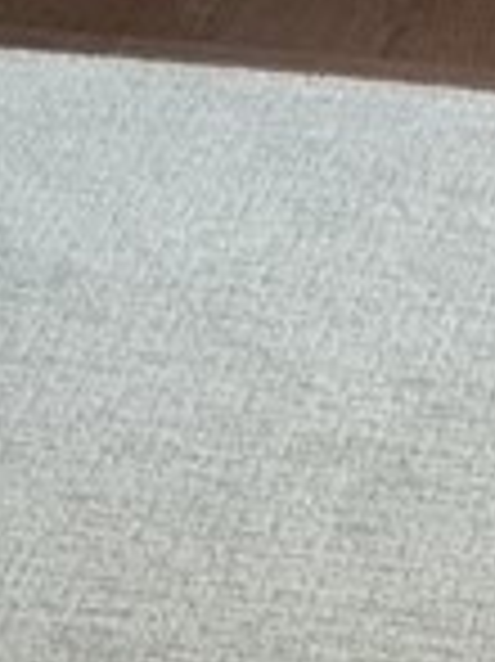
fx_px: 4315
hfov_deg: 6.6
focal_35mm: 226
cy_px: -725
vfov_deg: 8.3
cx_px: 279
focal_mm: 6
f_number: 2.4
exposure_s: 1/60
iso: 250
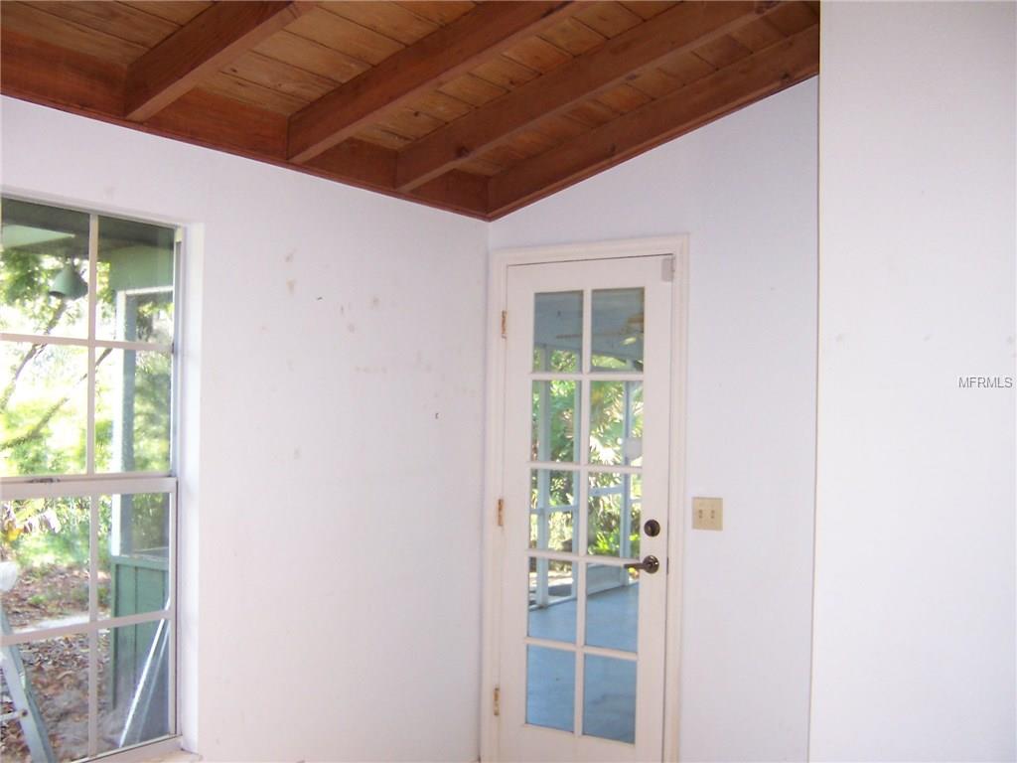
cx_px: 508
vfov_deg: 39.7
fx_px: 1058
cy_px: 382
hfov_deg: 51.4
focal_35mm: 36
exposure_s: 1/60
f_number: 2.4
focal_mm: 5.6
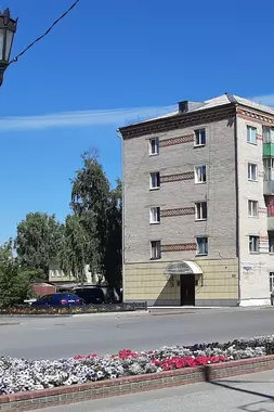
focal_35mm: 57
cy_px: 248
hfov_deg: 22.1
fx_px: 651
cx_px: 323
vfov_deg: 34.9
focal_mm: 3.93
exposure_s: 1/3759
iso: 40
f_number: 1.7
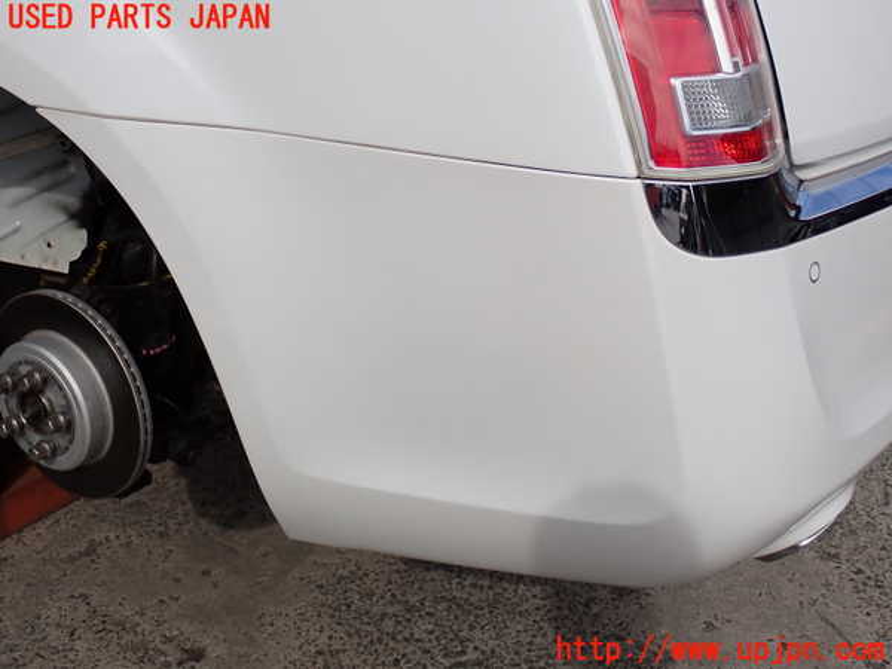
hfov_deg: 42.9
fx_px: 1134
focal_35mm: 44
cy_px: 334
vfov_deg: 32.9
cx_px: 446
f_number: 4
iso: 100
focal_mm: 7.84
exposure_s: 1/640
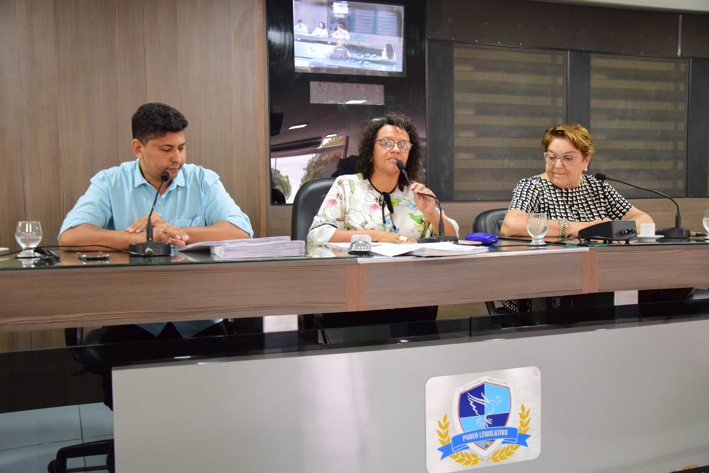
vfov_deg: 36.9
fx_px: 709
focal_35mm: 36
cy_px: 236
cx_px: 354
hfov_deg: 53.1
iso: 1600
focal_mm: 24
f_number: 3.8
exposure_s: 1/80
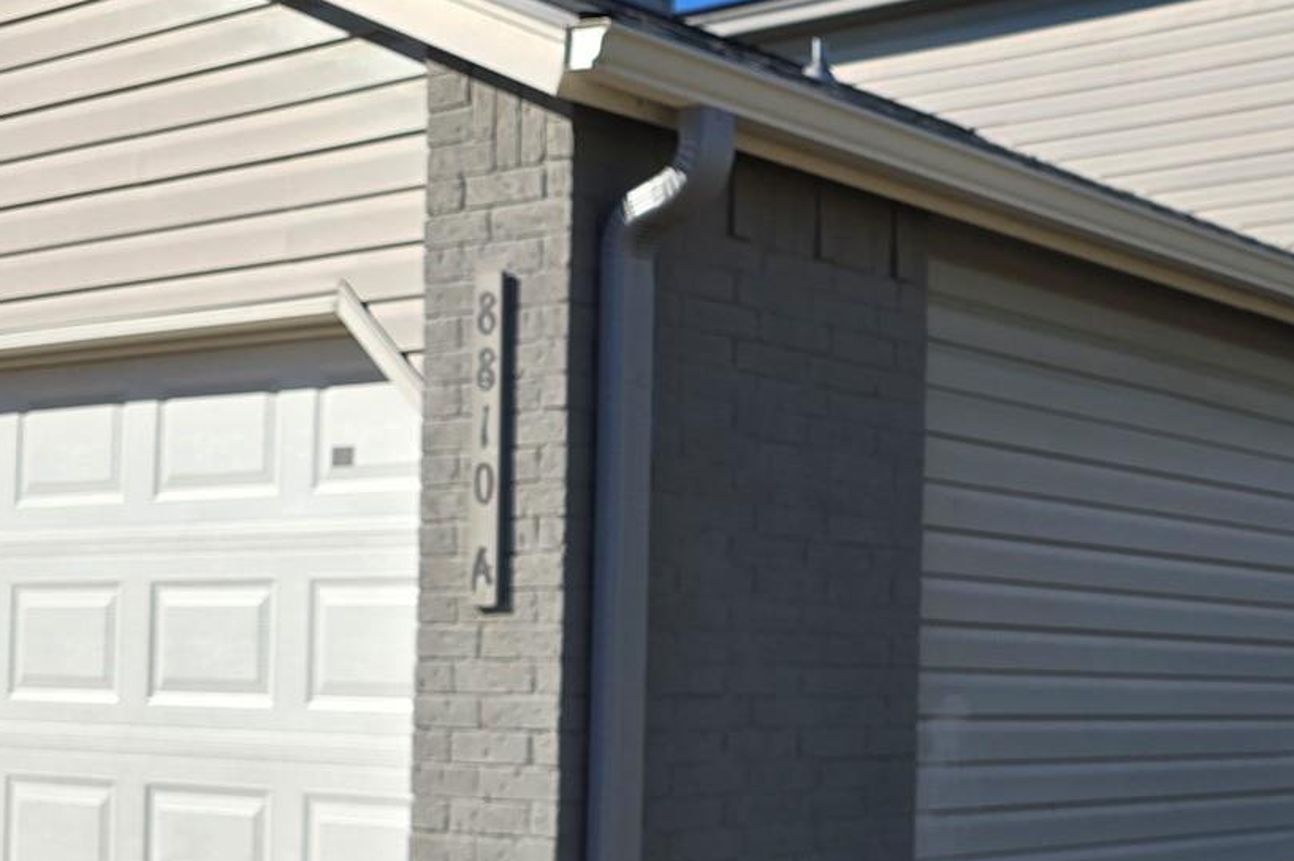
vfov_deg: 22.4
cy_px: 632
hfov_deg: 31.7
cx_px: 1182
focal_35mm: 60
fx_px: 2156
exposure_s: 1/715
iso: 12
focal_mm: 6.3
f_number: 1.7
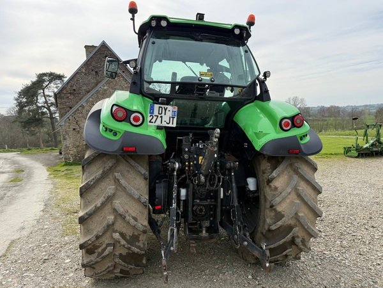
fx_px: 266
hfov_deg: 71.6
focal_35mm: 24
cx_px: 192
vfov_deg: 56.8
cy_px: 144
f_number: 1.78
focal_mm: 6.76
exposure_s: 1/2703
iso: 100
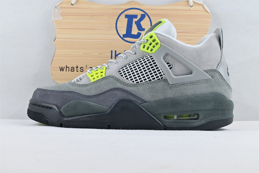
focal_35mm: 49
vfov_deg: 27.7
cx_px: 130
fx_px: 351
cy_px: 86
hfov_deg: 40.5
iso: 1000
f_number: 10
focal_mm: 32.5
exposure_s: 1/125
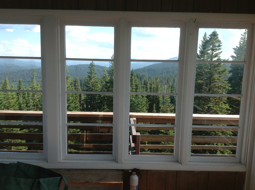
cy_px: 95
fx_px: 257
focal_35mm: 35
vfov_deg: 40.6
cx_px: 128
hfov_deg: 52.7
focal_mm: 4.28
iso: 80
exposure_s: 1/605
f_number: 2.4
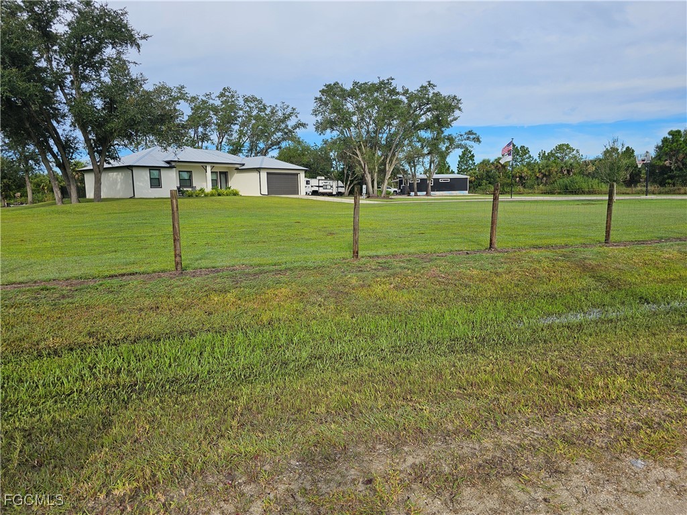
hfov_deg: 73.9
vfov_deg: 58.9
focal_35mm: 23
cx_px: 344
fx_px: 456
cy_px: 258
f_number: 1.7
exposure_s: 1/794
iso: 10
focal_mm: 6.3
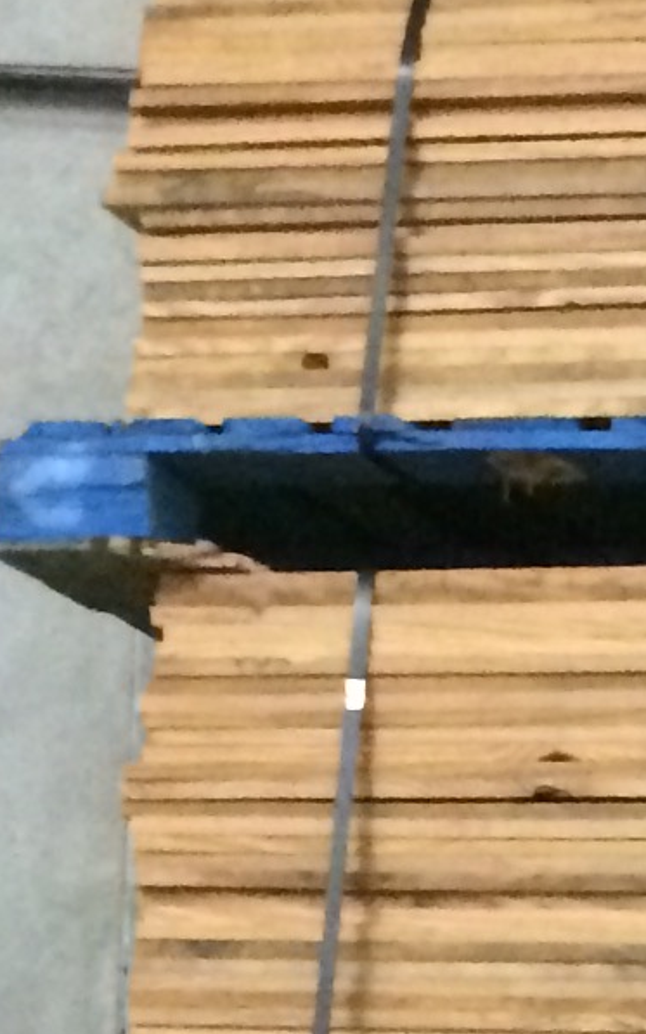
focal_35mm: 168
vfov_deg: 11.8
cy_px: 1625
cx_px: 1631
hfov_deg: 7.3
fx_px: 4734
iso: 400
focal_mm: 4.15
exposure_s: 1/15
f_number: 2.2
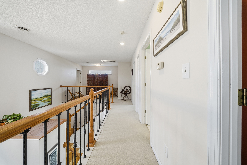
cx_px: 124
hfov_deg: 112.6
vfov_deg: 90.0
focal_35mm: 12
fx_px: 82
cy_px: 82
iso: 250
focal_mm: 12
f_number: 9
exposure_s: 1/60
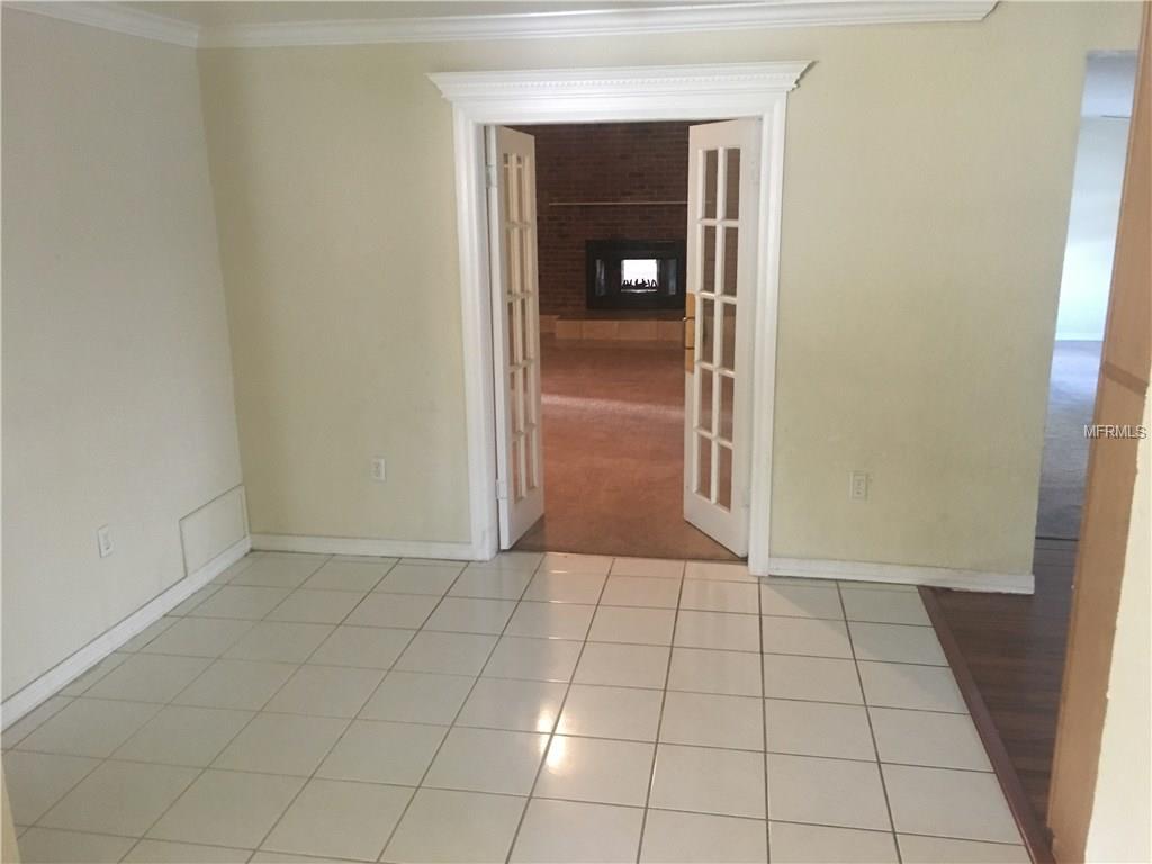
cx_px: 576
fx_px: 965
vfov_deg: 48.2
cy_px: 432
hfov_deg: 61.7
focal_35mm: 29
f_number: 2.2
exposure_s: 1/15
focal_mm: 4.15
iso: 250
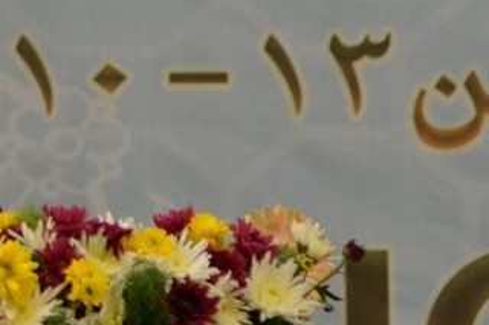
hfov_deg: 4.6
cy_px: 5
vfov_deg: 3.1
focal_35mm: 442
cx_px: -269
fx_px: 6000
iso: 3200
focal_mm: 92
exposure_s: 1/250
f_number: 4
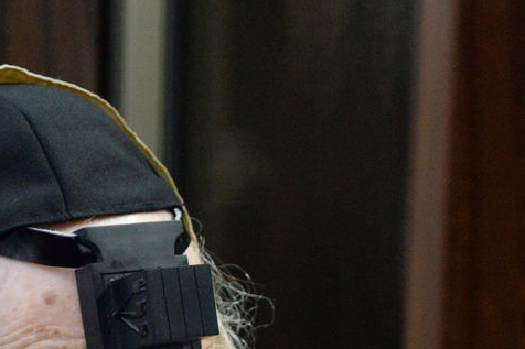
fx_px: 3003
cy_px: 435
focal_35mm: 206
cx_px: 43
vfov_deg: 6.6
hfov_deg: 9.9
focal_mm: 70
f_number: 4.8
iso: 6400
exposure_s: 1/250
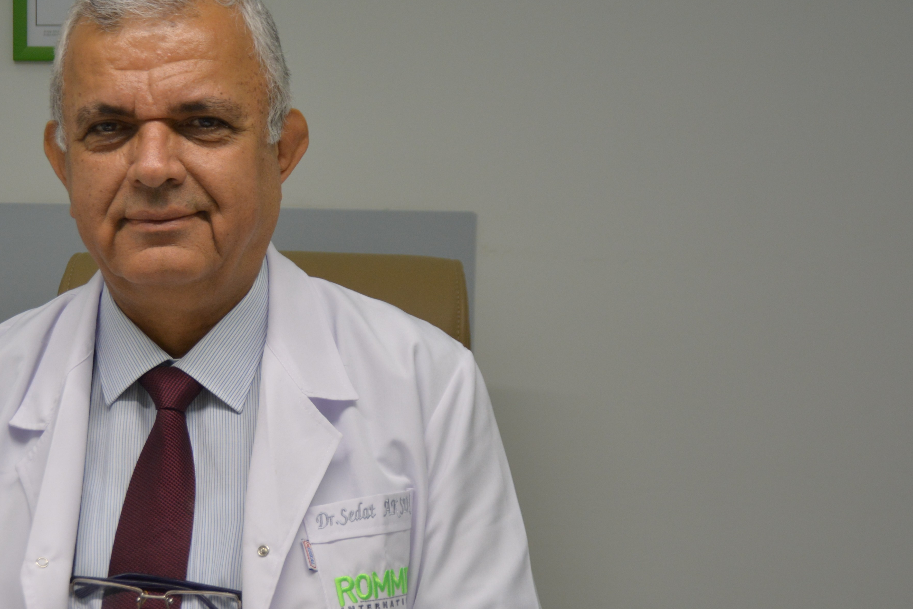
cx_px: 222
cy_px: 373
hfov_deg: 24.8
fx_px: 2054
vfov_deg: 16.8
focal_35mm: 81
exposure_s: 1/100
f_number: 5
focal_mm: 32
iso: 400
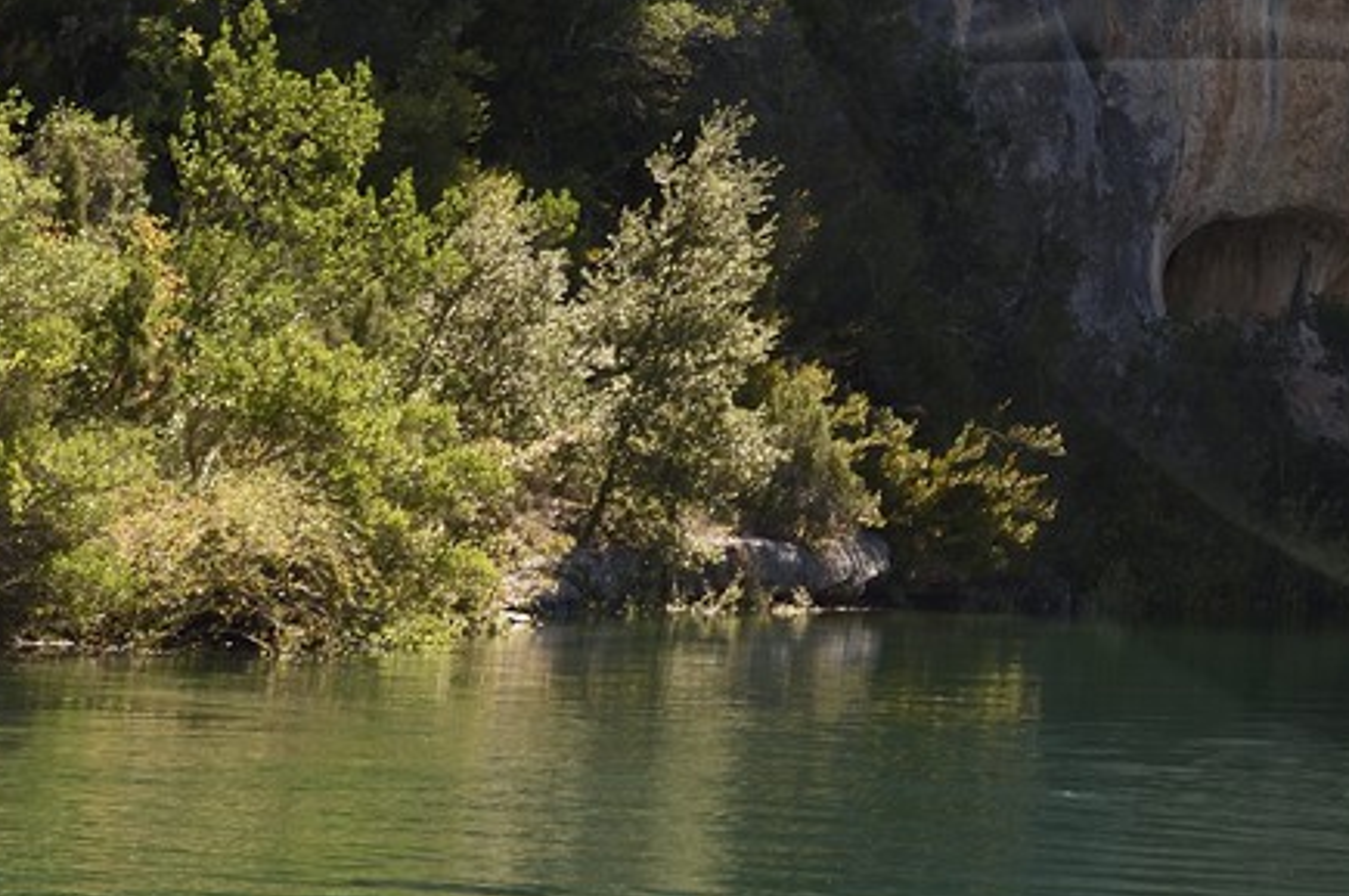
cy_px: -443
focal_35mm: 184
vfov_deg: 7.3
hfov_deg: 10.9
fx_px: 6887
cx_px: 1839
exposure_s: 1/250
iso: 200
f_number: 6.3
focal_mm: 50
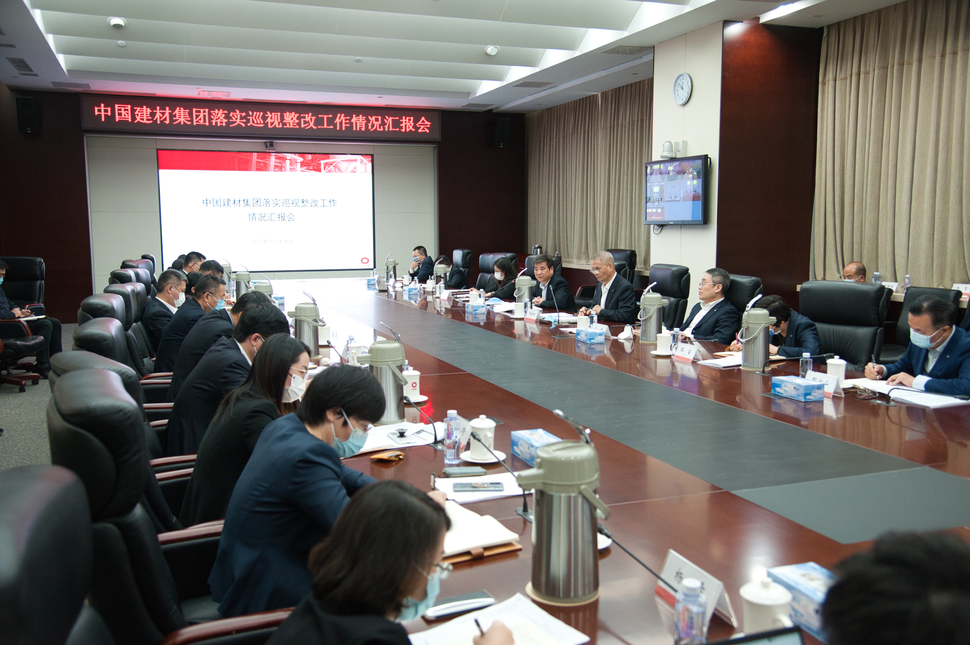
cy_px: 322
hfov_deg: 58.7
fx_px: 862
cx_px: 485
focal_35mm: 32
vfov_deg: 41.1
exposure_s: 1/125
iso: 2000
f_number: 4
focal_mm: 32
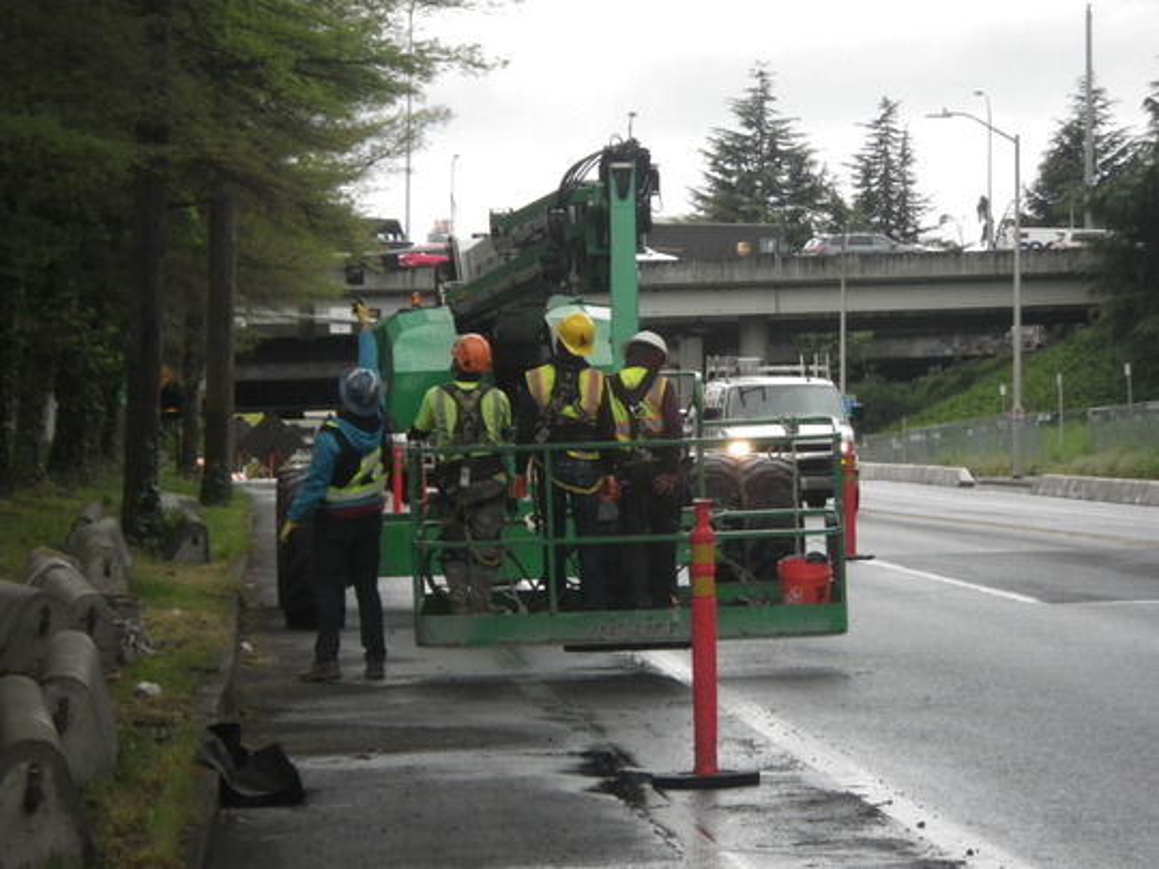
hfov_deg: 14.1
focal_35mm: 140
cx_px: 580
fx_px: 4687
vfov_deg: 10.6
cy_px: 434
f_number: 5.5
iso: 320
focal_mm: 25
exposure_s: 1/250
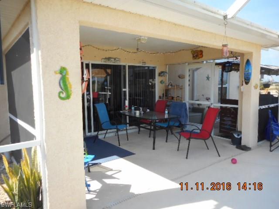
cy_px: 104
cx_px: 140
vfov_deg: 54.9
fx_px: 201
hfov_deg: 69.4
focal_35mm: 25
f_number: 3.7
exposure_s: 1/125
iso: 80
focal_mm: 4.5
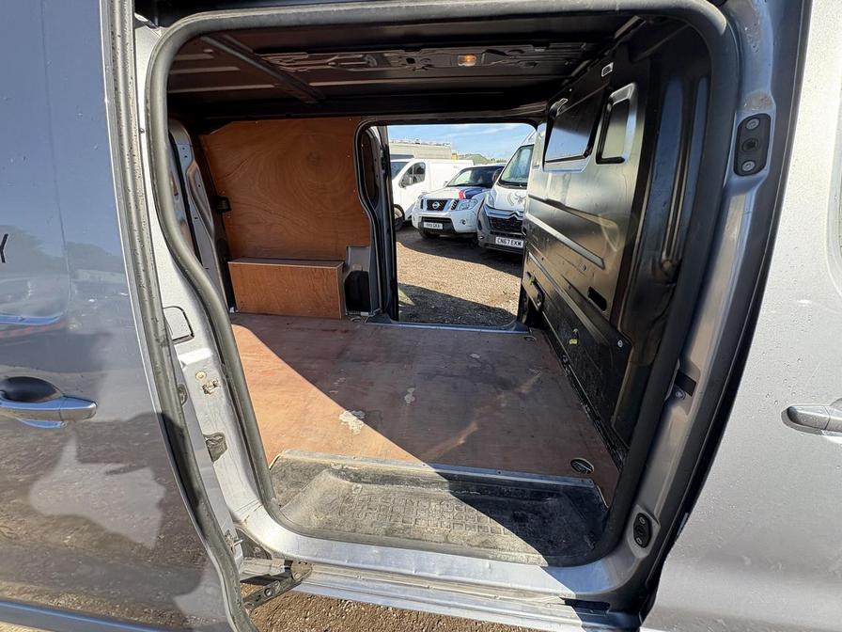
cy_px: 316
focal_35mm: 14
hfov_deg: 102.1
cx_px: 421
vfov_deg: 85.7
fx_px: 341
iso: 64
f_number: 2.2
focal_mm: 2.22
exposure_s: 1/329
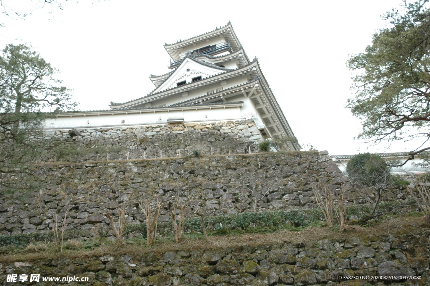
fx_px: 483
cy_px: 143
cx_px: 215
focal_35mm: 40
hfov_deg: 48.0
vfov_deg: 33.0
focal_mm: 27
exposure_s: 1/125
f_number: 5.6
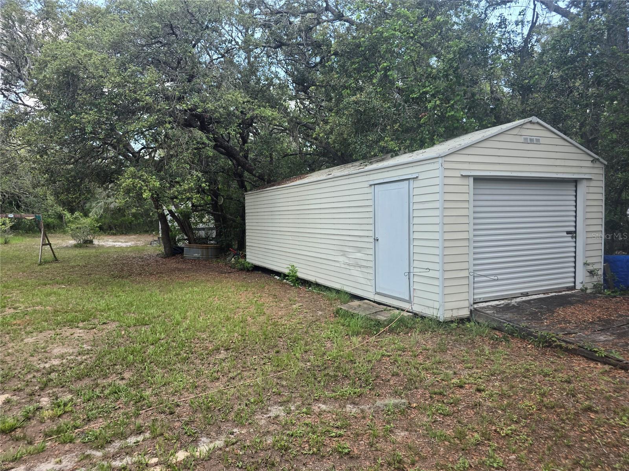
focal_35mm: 23
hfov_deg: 73.9
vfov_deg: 58.9
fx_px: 418
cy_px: 236
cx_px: 314
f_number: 1.7
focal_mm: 6.3
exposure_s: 1/180
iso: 20
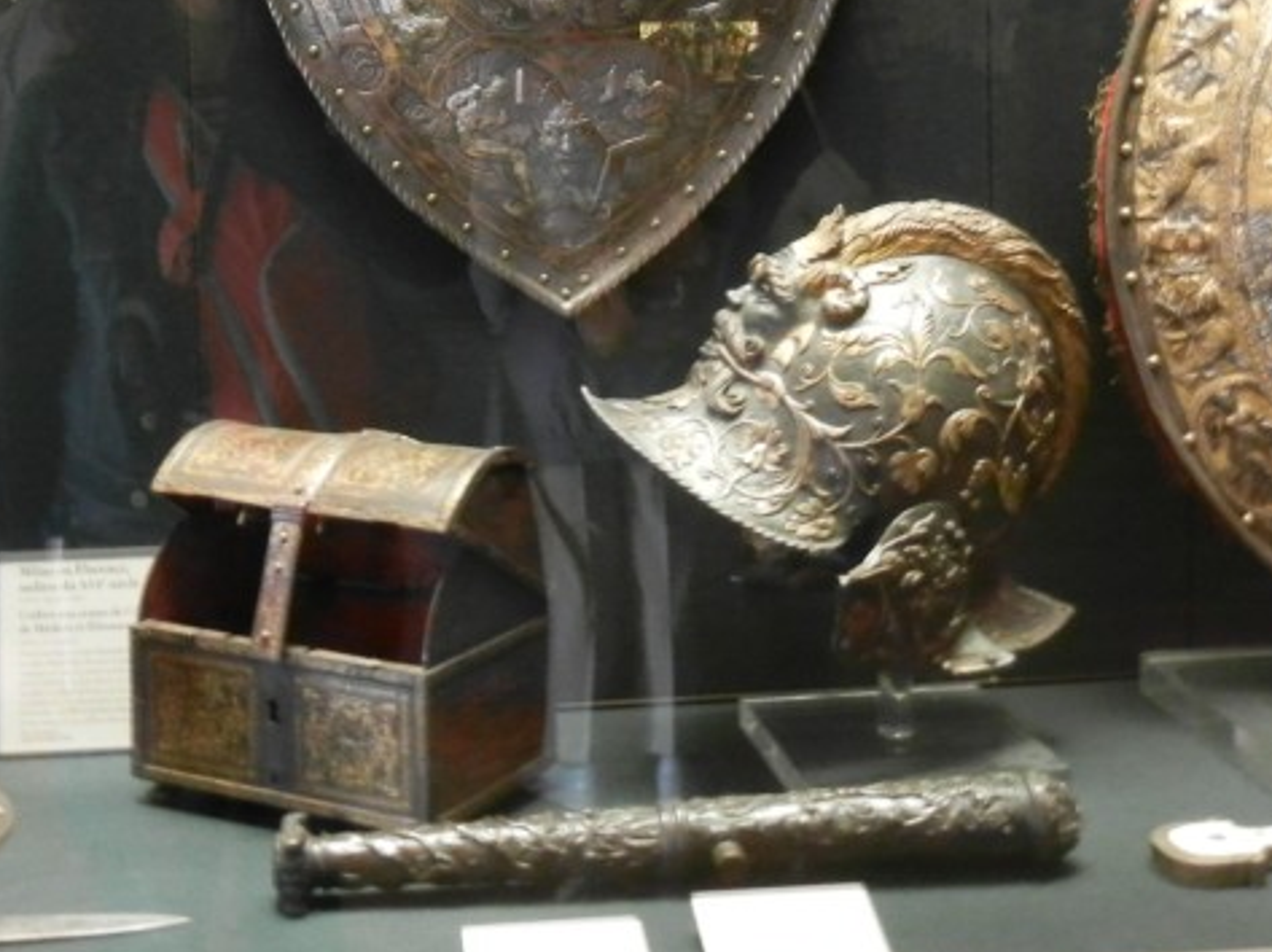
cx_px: 495
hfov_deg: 29.7
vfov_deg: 22.3
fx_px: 2387
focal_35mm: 65
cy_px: 202
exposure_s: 1/2.1
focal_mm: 5.4
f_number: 3.5
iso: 200
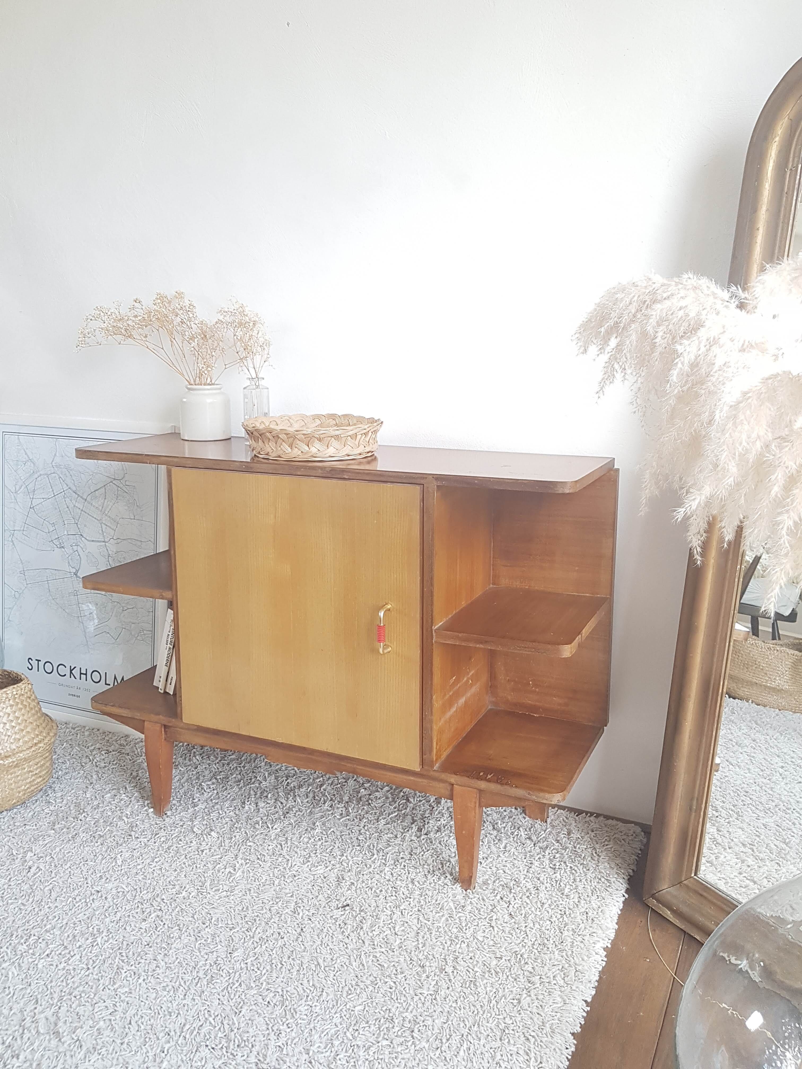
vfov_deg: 67.3
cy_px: 534
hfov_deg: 53.1
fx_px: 803
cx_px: 401
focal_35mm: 26
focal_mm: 4.2
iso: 125
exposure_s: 1/50
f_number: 1.7
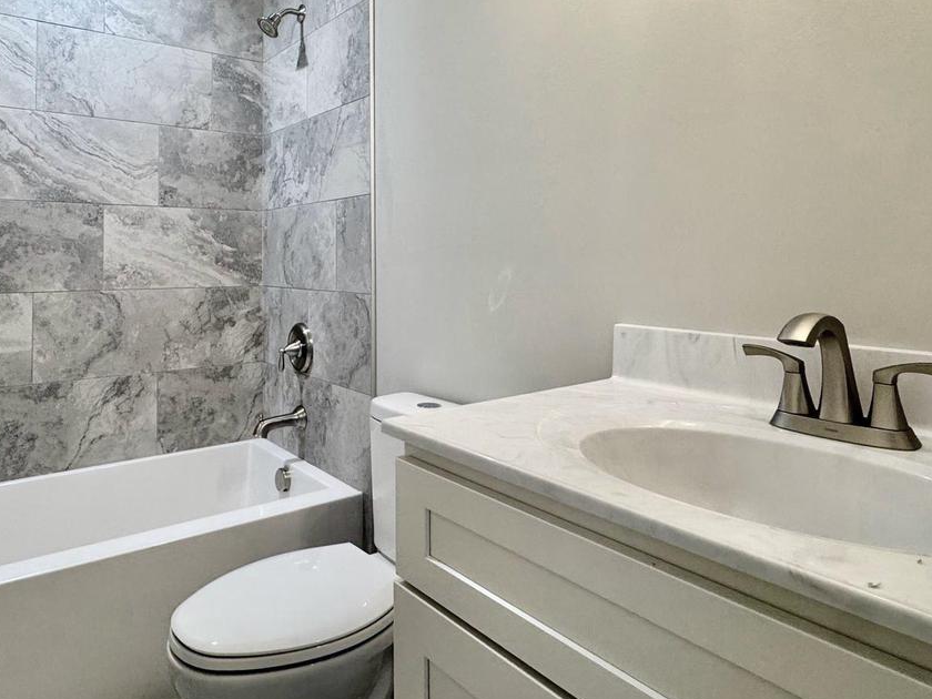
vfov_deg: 55.8
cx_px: 383
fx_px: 646
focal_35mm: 24
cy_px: 240
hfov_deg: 71.0
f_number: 2.2
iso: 200
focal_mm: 2.22
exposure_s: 1/120
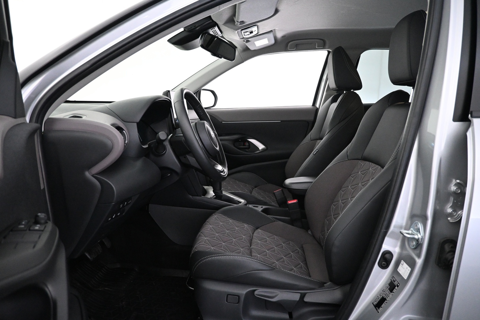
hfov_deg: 73.7
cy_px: 160
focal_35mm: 24
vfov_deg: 53.1
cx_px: 240
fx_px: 320
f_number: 3.5
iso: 4000
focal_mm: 16
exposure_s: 1/80
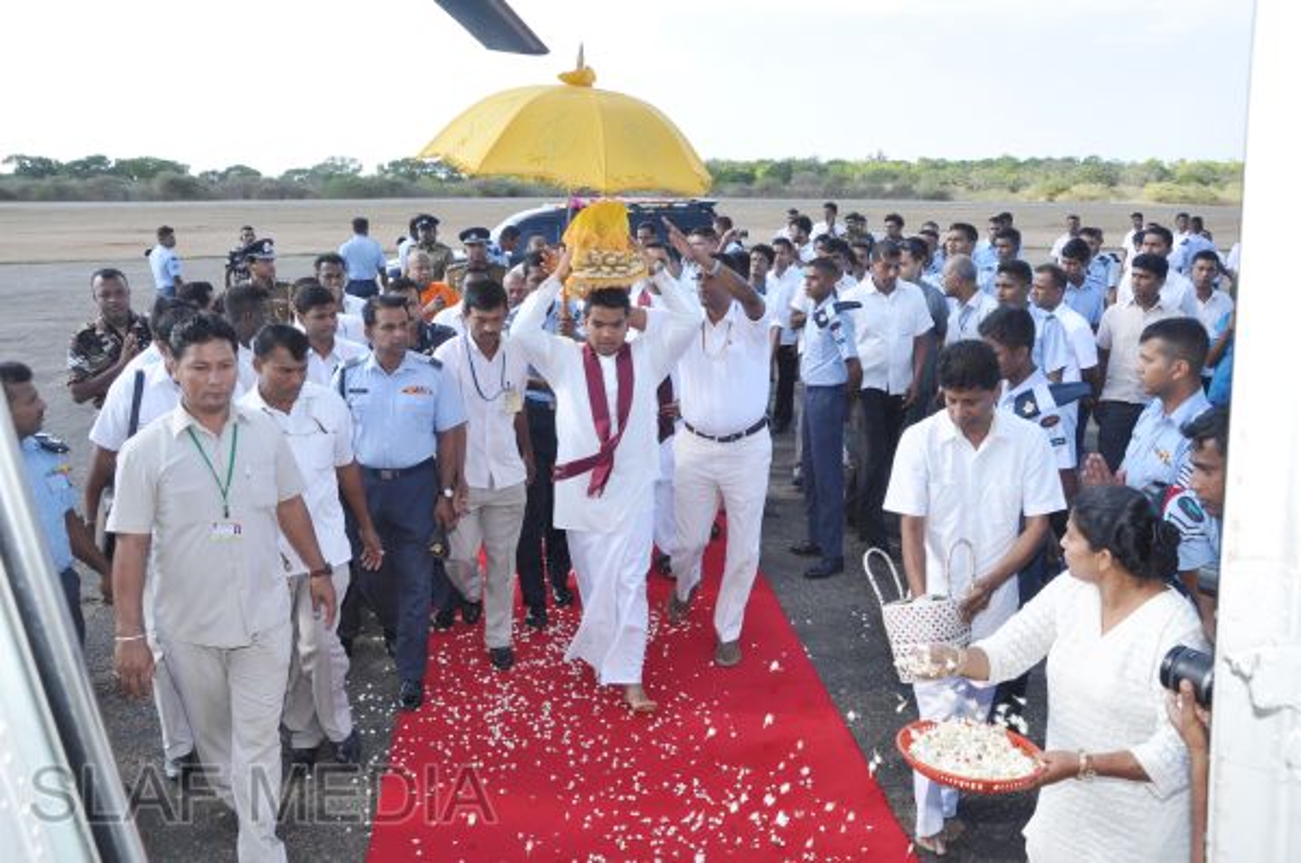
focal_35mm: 27
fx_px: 974
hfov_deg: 67.5
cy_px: 432
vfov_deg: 47.8
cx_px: 650
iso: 250
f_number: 9
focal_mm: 18
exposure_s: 1/200
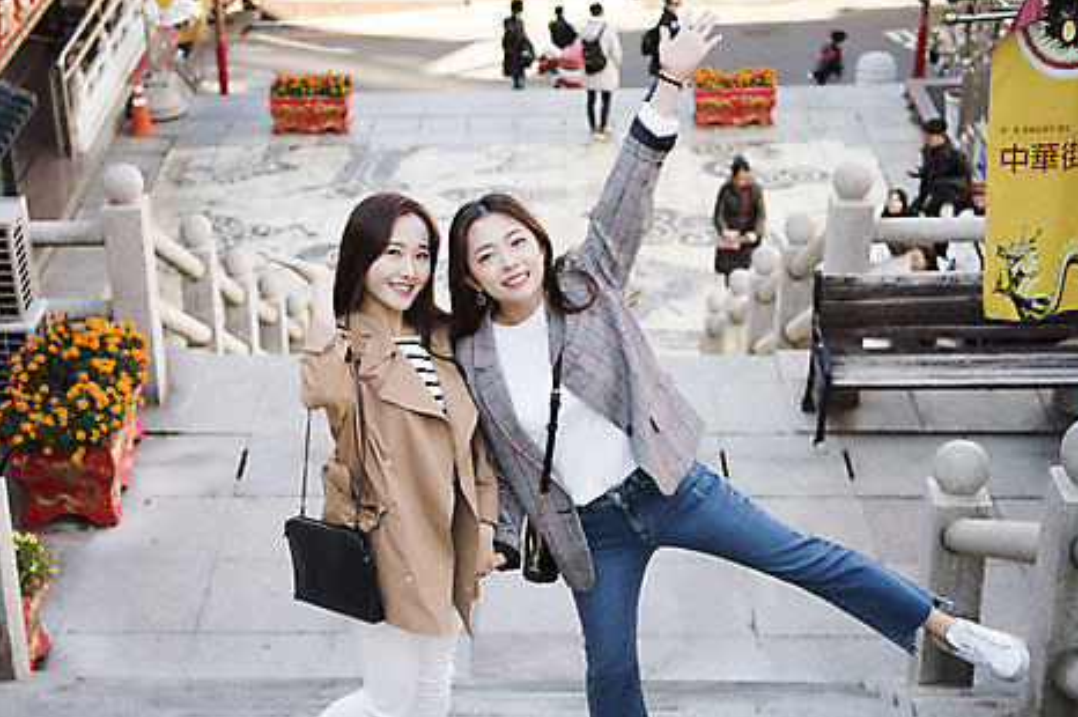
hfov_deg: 30.0
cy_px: 421
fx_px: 2005
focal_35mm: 67
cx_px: 428
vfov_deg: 20.3
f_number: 2.8
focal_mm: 52
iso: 160
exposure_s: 1/250
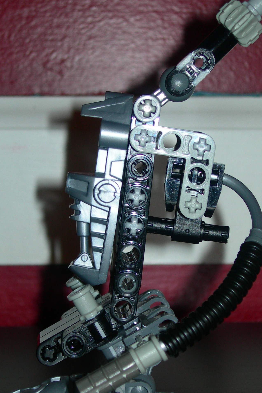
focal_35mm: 102
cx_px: 141
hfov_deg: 13.4
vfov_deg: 20.0
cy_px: 223
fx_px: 1113
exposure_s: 1/60.1
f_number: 3.7
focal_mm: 14.9
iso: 50
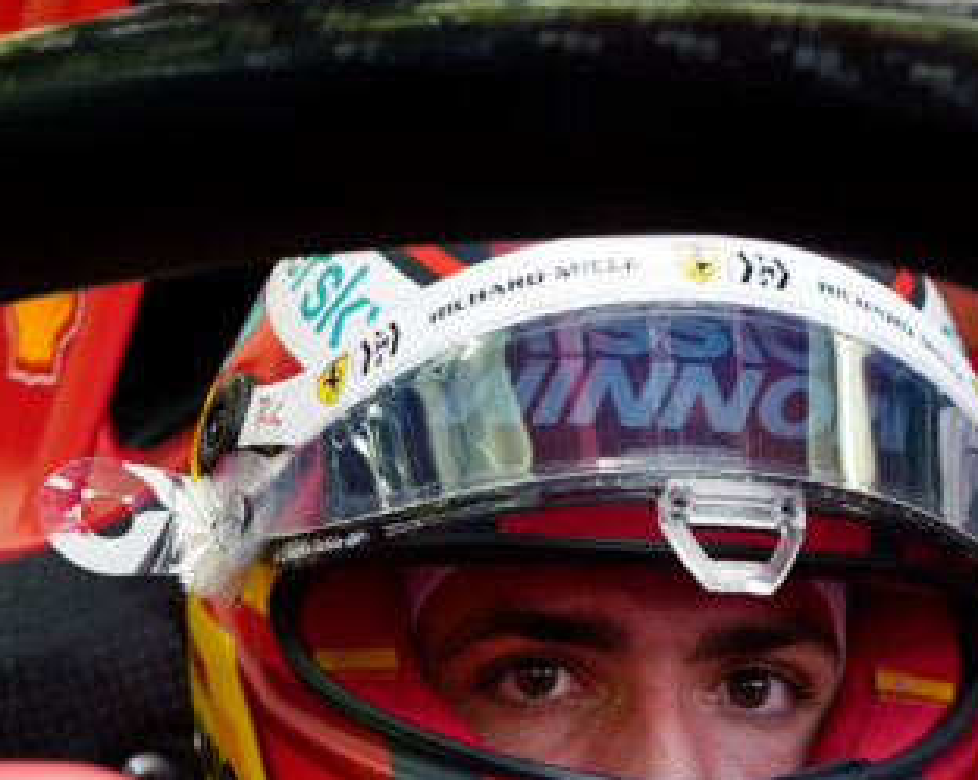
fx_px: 3152
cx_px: 533
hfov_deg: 17.6
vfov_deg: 14.0
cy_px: 658
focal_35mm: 109
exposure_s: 1/160
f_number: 5
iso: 800
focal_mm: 52
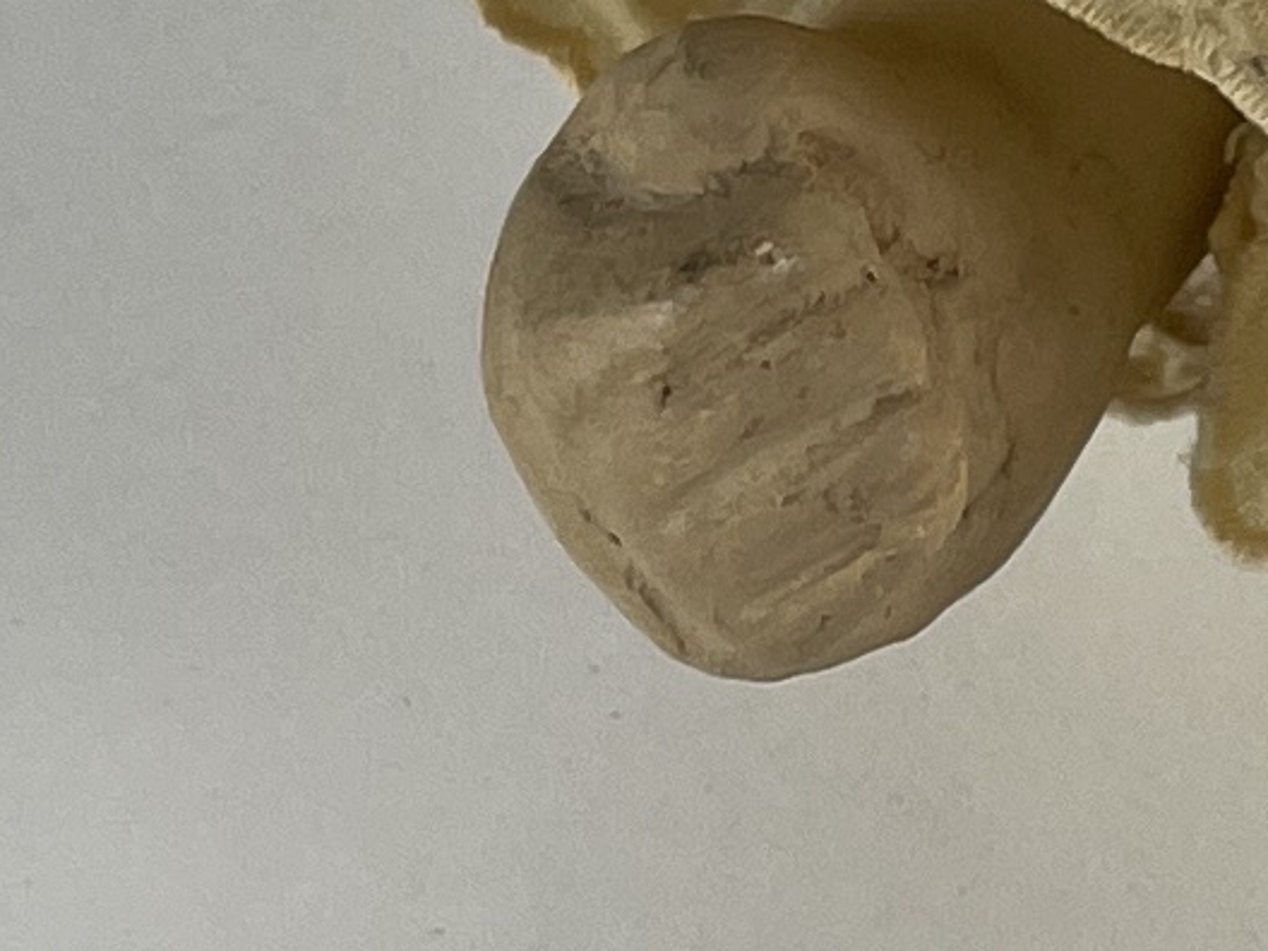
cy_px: -286
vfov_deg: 7.7
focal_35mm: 191
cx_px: 2320
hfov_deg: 9.8
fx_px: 6996
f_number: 1.6
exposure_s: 1/327
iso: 32
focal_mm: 5.1
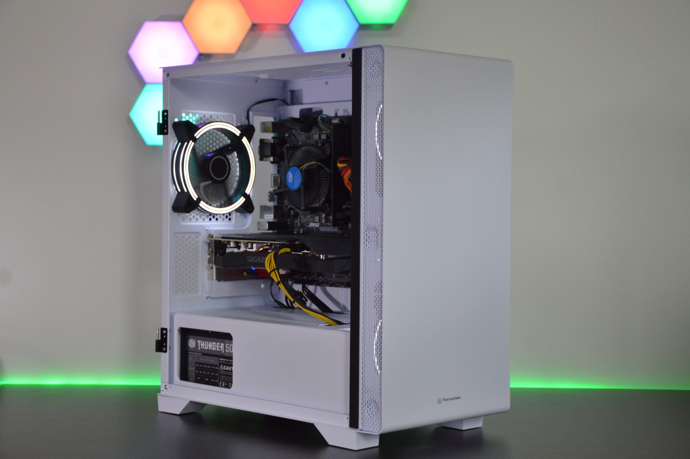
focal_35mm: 68
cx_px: 345
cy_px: 230
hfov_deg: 29.9
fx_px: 1293
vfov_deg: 20.1
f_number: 4.8
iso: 800
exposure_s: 1/60
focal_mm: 45
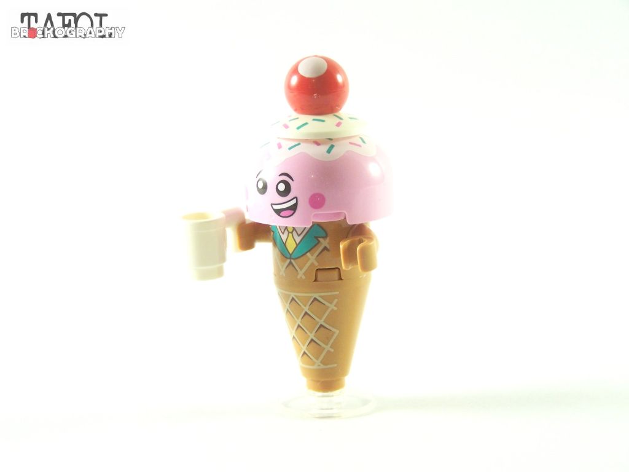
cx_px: 314
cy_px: 236
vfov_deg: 18.0
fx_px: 1490
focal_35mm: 82
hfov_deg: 23.8
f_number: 3.2
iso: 200
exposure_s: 1/45
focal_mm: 13.7
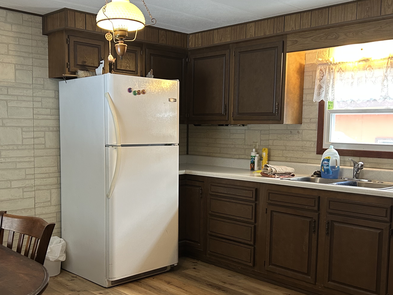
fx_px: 454
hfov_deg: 46.7
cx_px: 180
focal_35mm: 40
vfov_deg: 35.9
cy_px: 166
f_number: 1.5
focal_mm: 5.7
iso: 250
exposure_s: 1/60
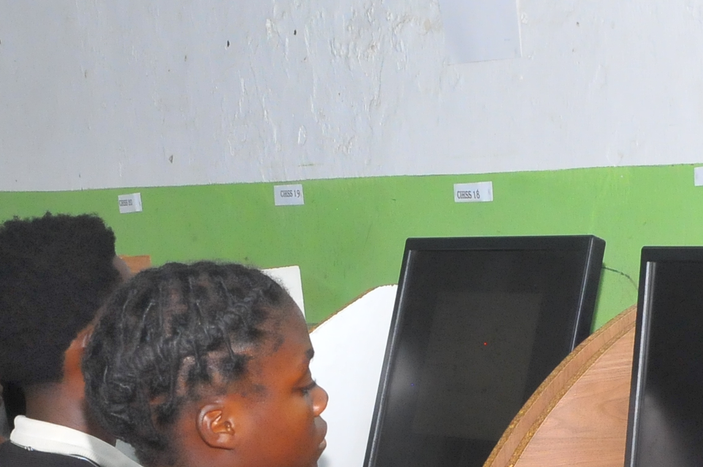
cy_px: 539
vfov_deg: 9.5
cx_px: 413
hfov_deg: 14.4
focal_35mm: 143
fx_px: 2789
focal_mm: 34
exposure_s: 1/80
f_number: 11
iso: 1600
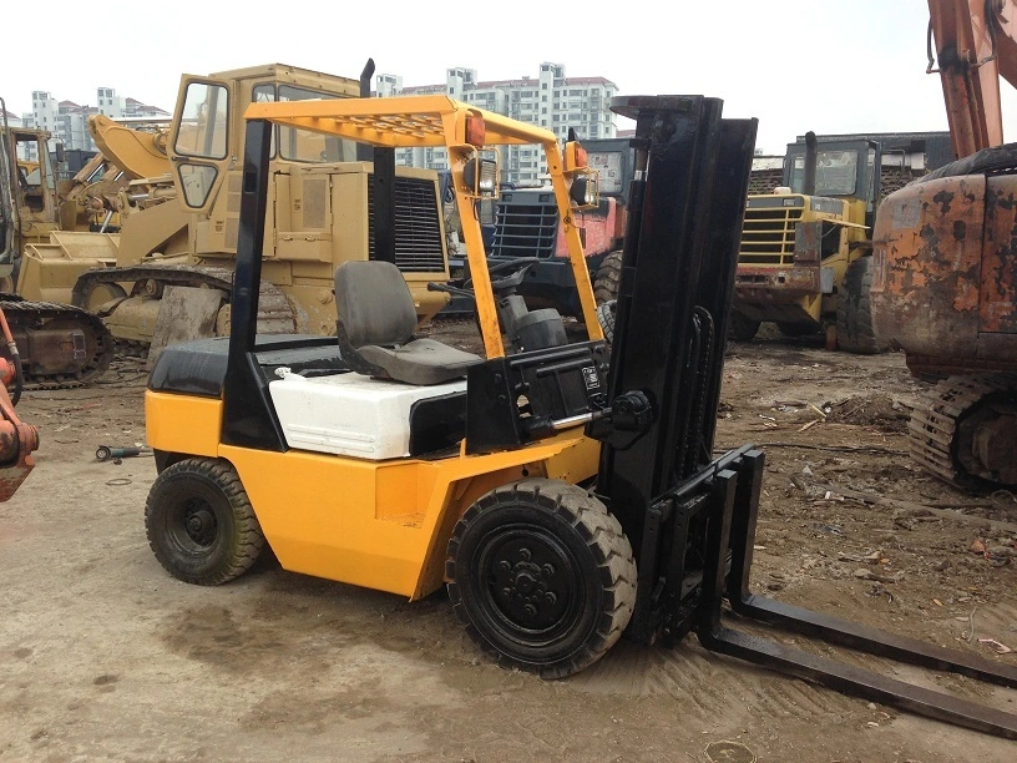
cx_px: 508
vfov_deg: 42.9
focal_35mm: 33
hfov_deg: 55.4
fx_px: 970
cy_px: 382
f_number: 2.4
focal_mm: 4.12
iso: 50
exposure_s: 1/488
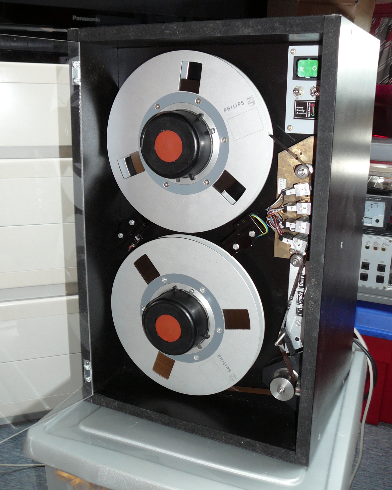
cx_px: 193
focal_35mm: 37
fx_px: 537
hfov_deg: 40.1
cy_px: 238
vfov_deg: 49.1
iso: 100
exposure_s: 1/30
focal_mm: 5.2
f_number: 2.8
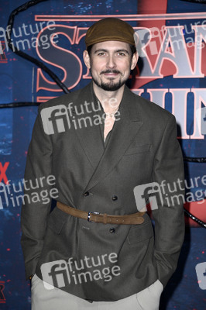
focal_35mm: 125
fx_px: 1075
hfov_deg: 10.9
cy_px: 155
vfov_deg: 16.4
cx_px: 103
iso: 500
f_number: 5.6
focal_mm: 125
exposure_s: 1/200
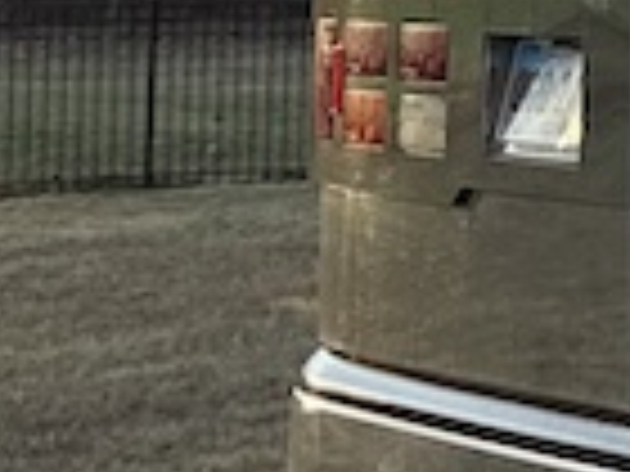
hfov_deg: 8.6
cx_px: 2142
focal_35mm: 172
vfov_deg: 8.3
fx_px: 3130
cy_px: -432
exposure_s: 1/1361
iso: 80
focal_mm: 6.76
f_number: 1.78
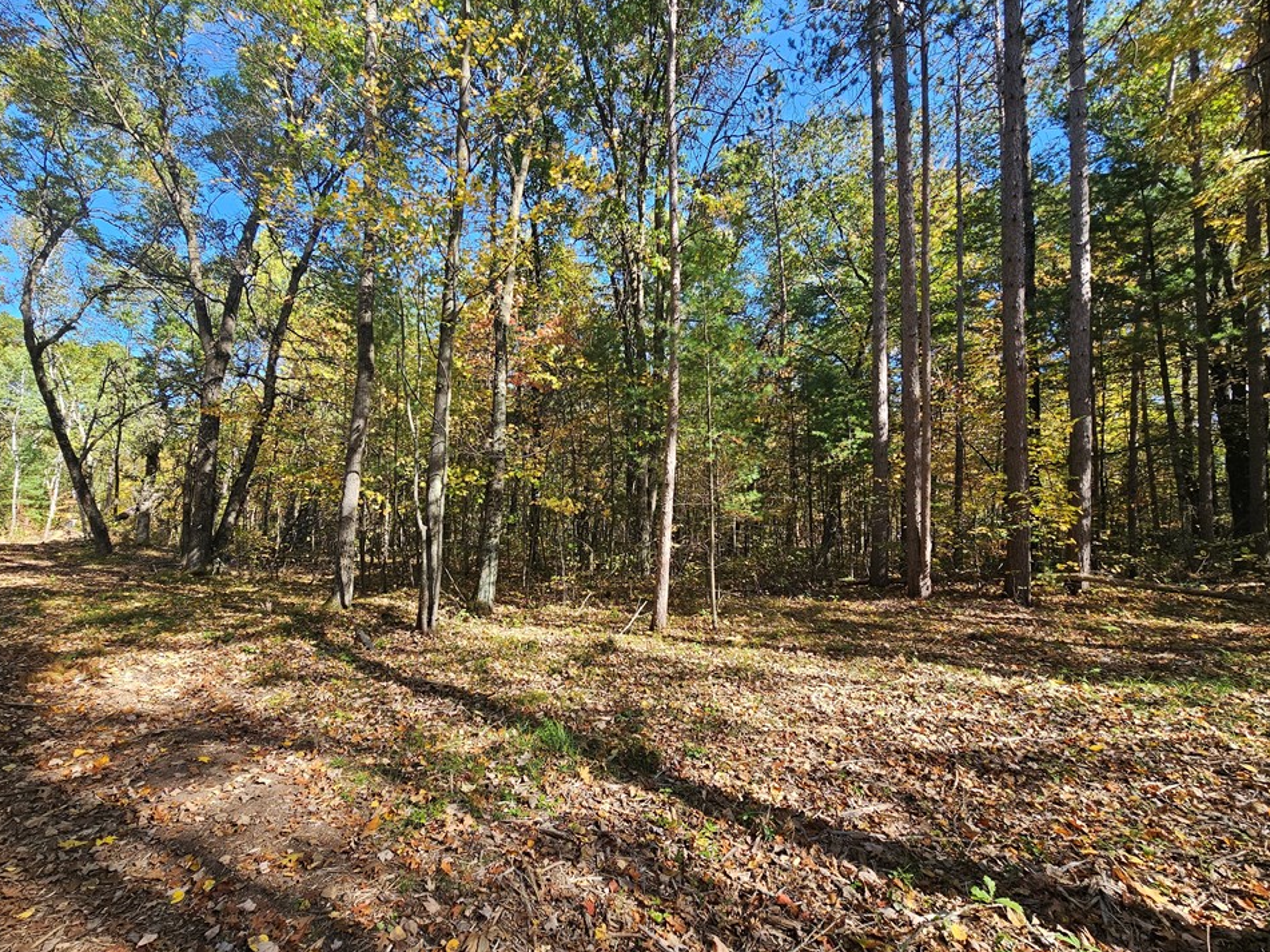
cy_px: 489
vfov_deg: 85.6
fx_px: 514
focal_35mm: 14
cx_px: 589
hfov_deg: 101.9
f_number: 2.2
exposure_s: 1/267
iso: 50
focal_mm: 2.2
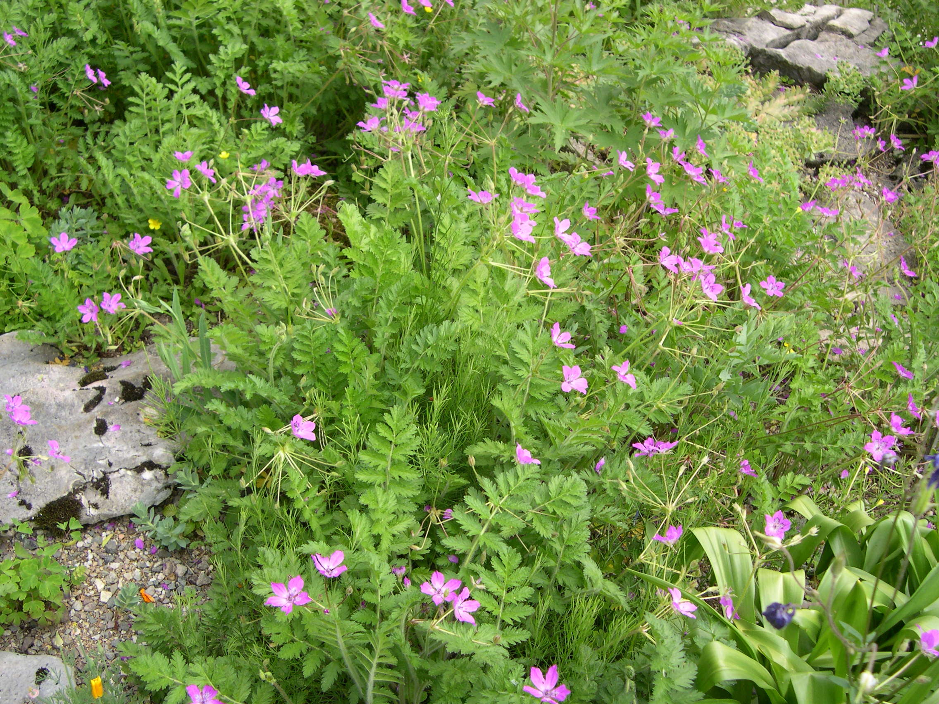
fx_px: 1031
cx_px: 470
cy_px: 352
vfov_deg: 37.7
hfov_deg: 49.0
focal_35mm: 38
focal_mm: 8
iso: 100
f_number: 2.8
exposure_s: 1/256
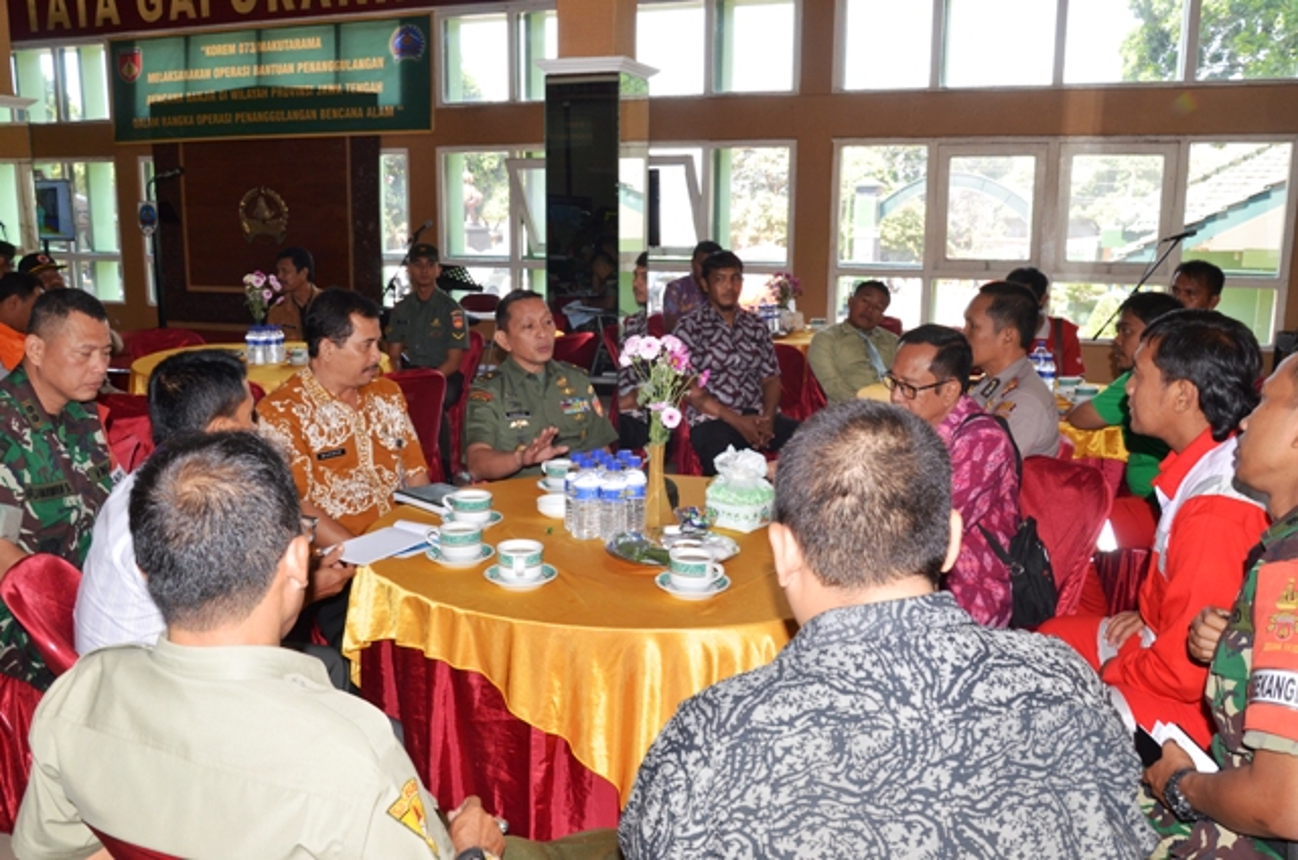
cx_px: 649
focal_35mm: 32
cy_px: 430
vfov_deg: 41.5
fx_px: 1133
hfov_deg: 59.6
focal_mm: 21
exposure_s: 1/125
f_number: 6.3
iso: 800
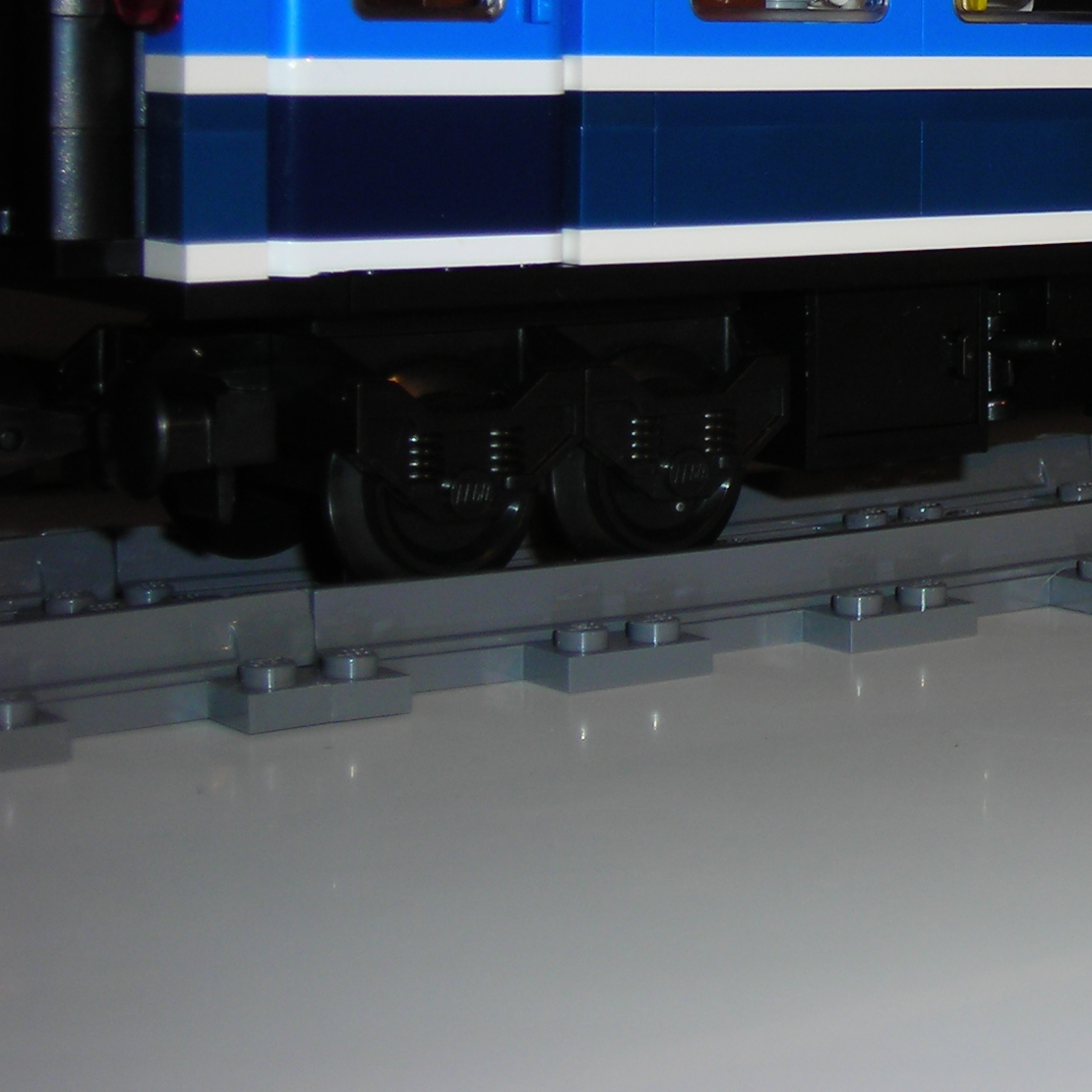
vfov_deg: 17.8
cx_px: 1177
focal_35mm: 97
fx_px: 3462
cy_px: 217
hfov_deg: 17.4
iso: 50
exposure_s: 1/60.1
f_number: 3.4
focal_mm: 7.8
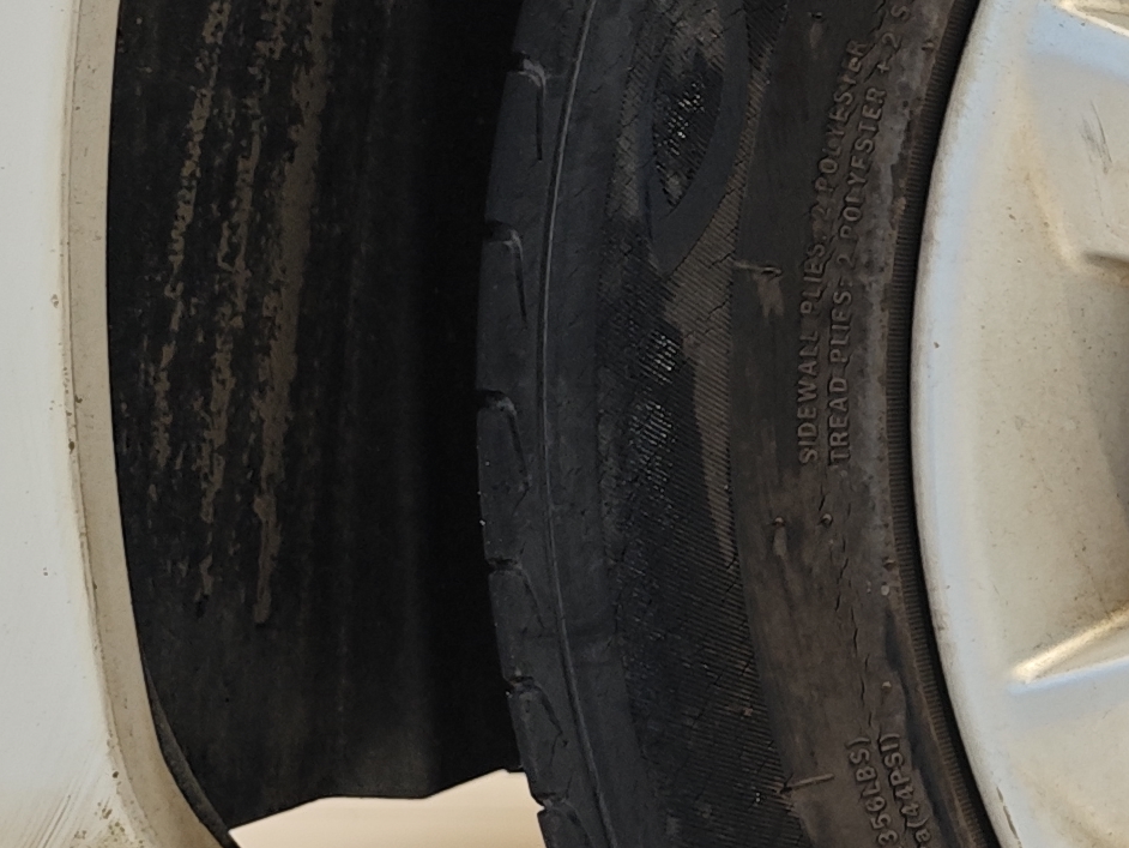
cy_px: 434
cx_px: 2085
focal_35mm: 100
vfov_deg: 14.8
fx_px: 3262
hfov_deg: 16.2
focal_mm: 8.7
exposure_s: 1/50
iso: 320
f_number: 1.9
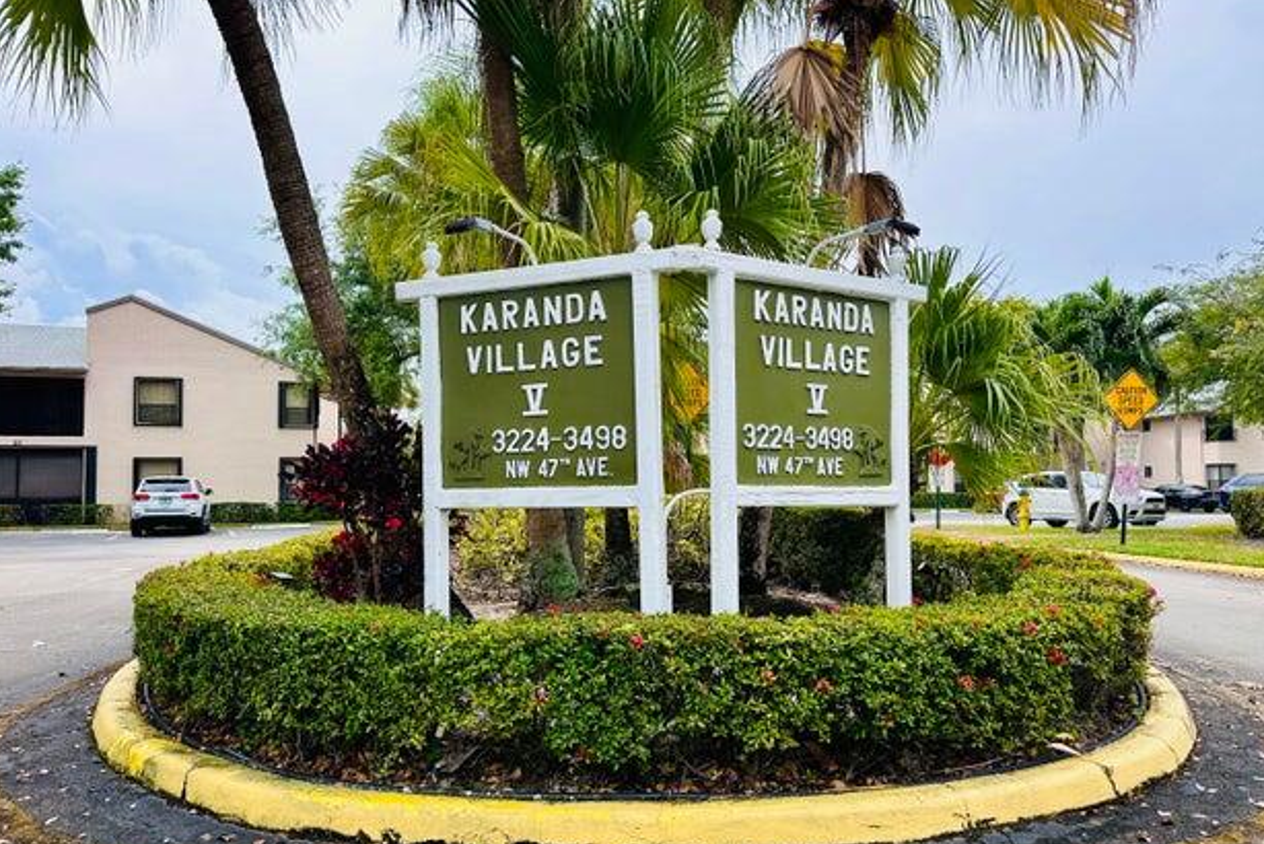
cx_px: 642
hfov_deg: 69.4
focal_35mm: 26
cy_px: 441
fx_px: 913
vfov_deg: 49.6
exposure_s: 1/2732
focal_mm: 6.86
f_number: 1.78
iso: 80
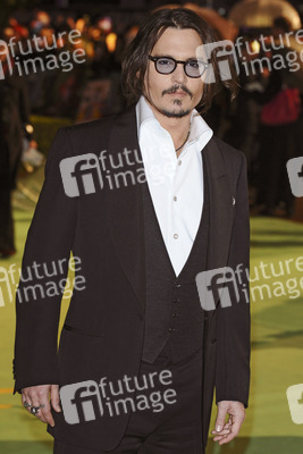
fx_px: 1514
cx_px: 152
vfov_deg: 17.1
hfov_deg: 11.4
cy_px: 227
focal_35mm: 120
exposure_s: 1/160
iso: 400
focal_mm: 80
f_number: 5
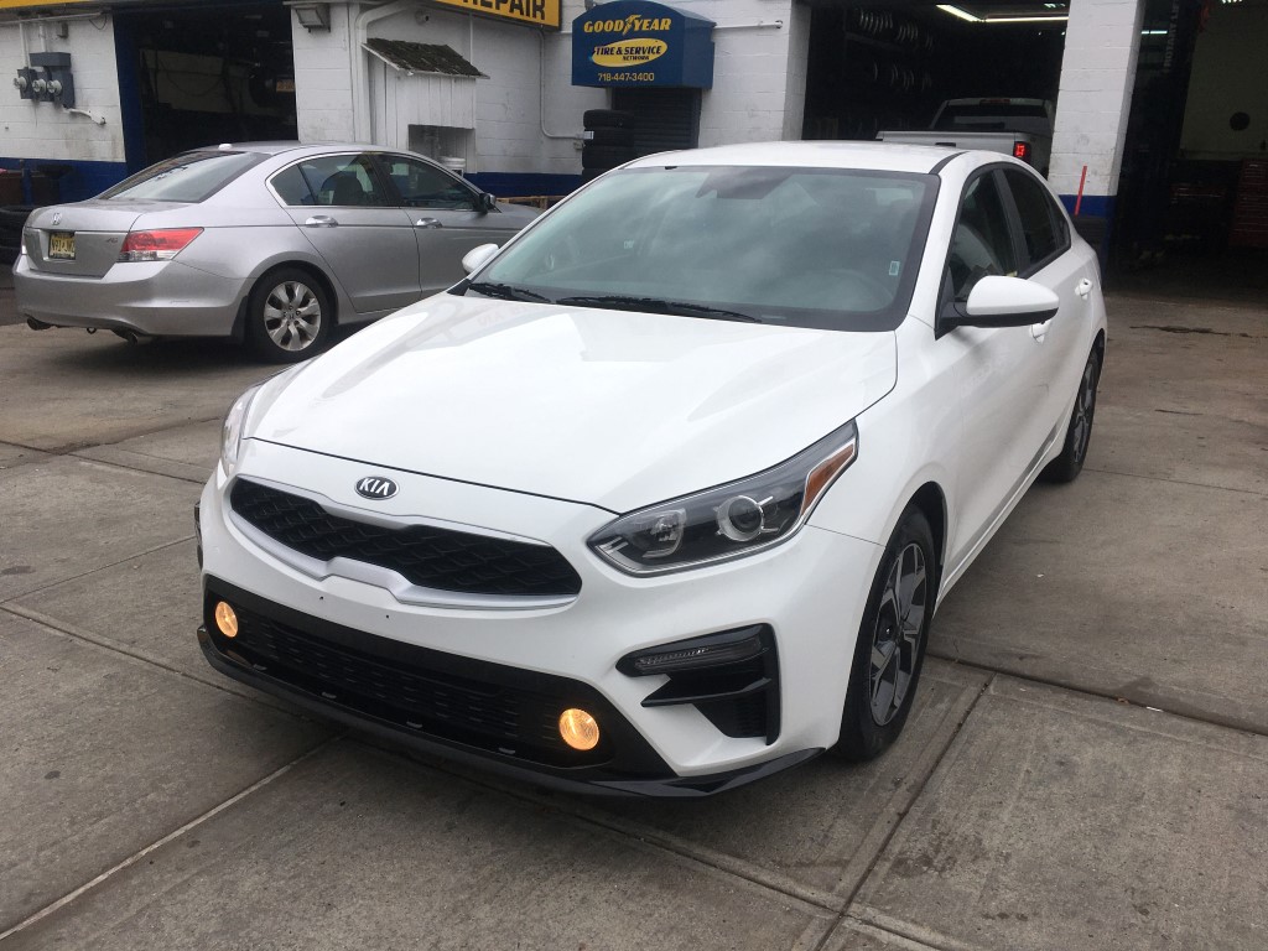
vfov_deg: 48.2
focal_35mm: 29
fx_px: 1062
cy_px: 476
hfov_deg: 61.7
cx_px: 634
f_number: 2.2
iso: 25
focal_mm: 4.15
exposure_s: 1/855
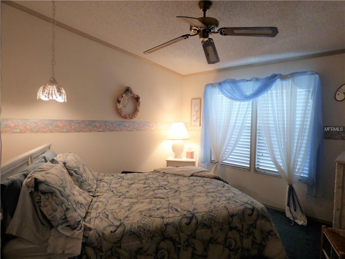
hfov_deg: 81.7
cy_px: 130
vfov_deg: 66.0
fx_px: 199
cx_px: 172
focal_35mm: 20
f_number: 2.8
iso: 250
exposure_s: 1/60
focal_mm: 3.58
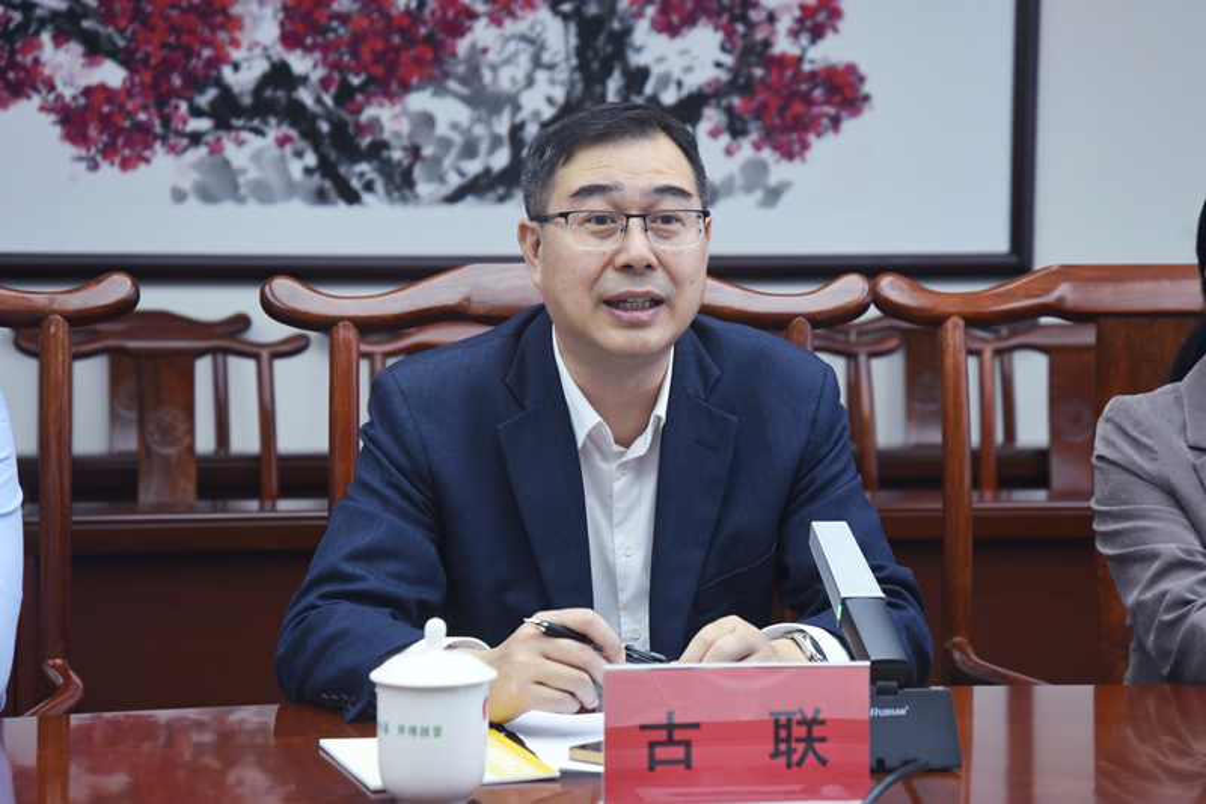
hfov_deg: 23.9
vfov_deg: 16.1
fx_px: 2847
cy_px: 402
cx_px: 603
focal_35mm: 85
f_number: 5.6
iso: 1800
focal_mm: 85
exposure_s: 1/125
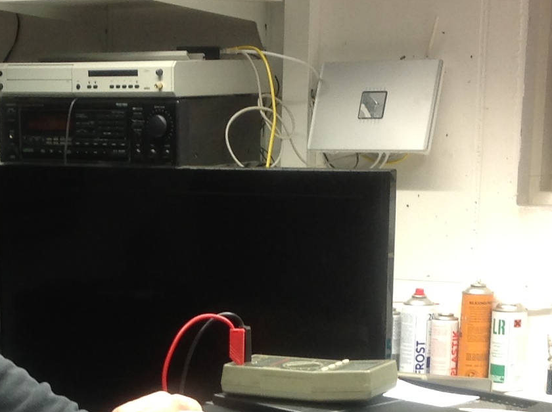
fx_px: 1719
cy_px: 465
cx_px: 118
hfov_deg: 18.1
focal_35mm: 108
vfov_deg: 13.4
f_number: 2.4
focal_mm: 4.28
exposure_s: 1/15
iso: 80
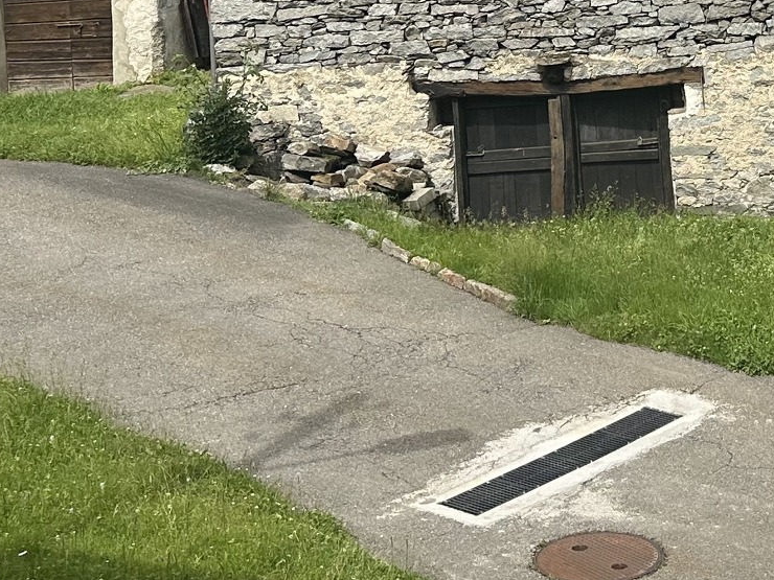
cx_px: 978
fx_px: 1856
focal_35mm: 83
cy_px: -204
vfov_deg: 16.6
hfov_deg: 21.5
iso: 80
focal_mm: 6.86
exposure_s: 1/5000
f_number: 1.78
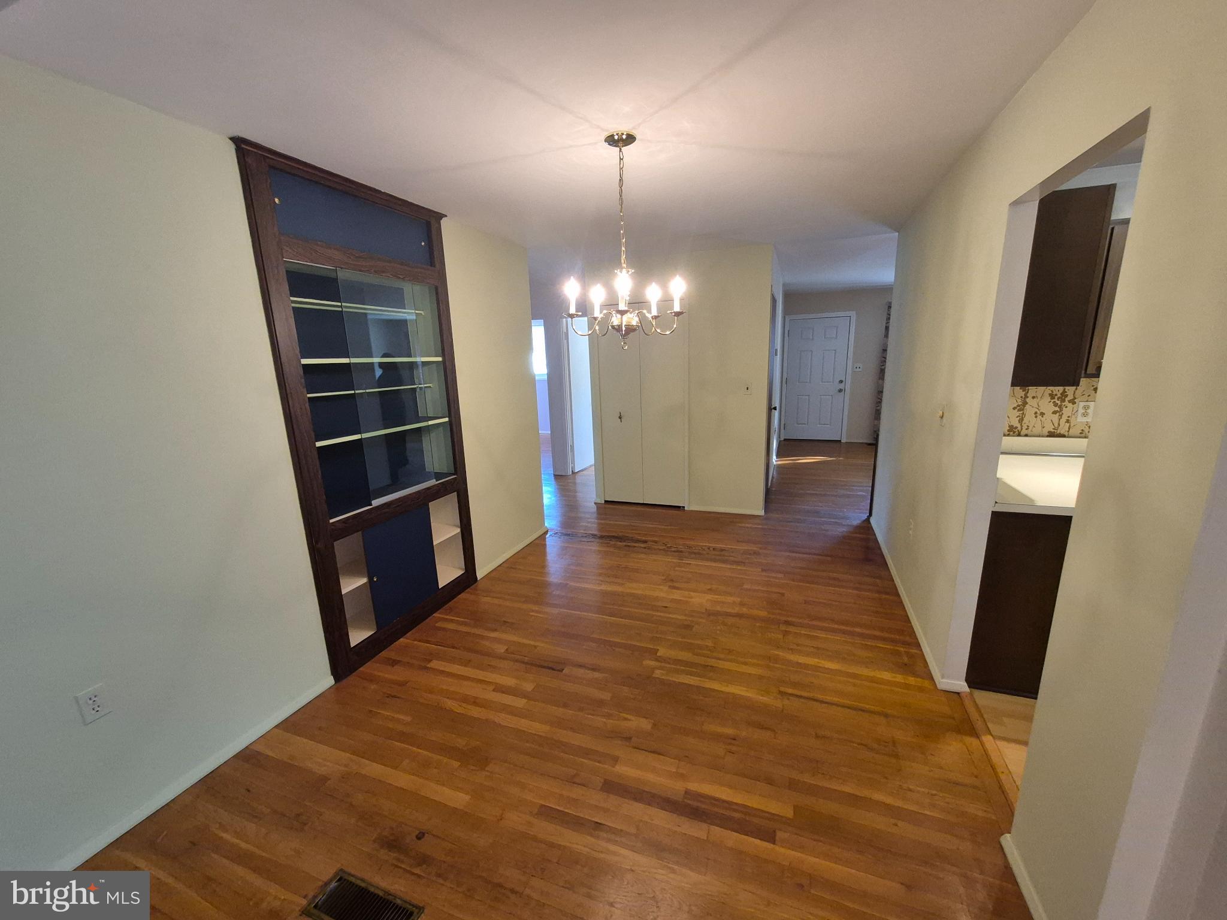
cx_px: 614
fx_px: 461
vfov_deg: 89.9
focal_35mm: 13
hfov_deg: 106.2
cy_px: 460
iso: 400
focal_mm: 1.74
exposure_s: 1/60
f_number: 2.2
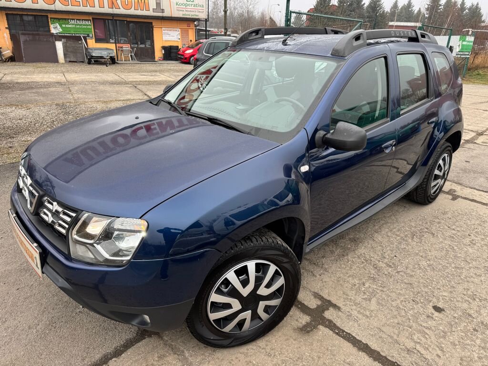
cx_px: 244
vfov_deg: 56.8
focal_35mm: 24
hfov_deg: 71.6
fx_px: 338
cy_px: 183
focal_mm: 6.76
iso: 80
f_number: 1.78
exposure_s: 1/604
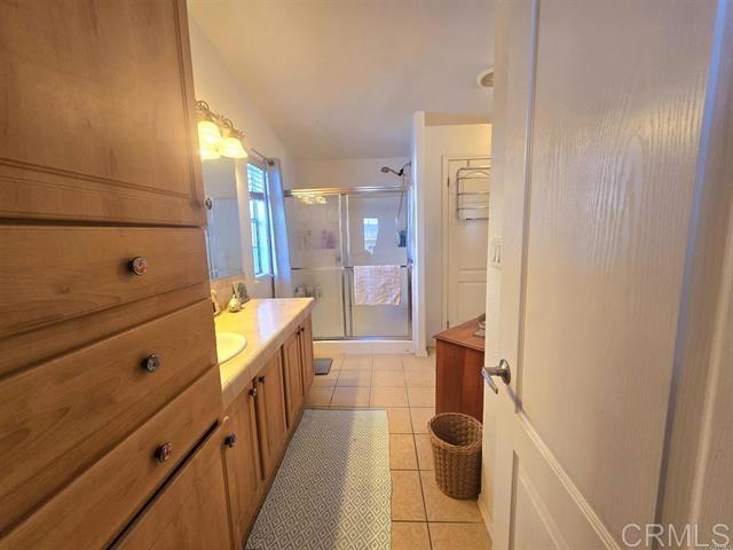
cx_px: 366
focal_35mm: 13
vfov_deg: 89.9
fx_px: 275
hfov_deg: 106.2
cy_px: 275
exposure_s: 1/60.2
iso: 160
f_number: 2.2
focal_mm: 2.2
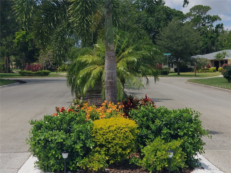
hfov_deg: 36.8
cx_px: 116
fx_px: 347
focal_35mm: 52
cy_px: 86
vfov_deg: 28.0
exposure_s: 1/1524
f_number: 2.4
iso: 25
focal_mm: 6
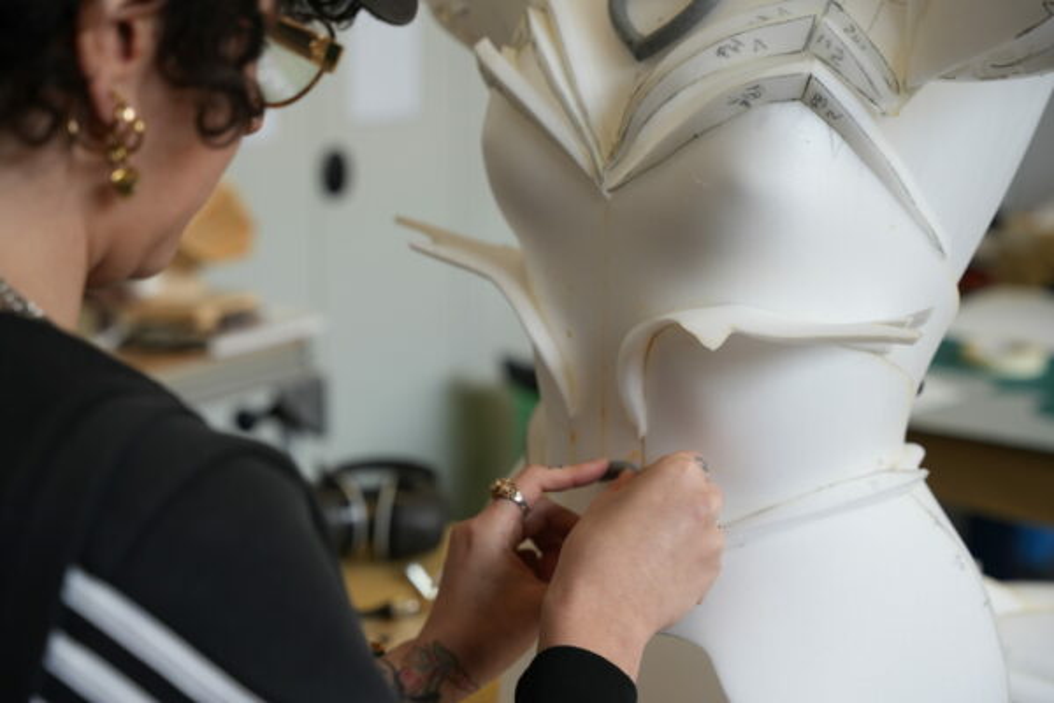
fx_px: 1768
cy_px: 352
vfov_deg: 22.5
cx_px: 527
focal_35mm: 60
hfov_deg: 33.2
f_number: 4
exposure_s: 1/160
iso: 800
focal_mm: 60.4
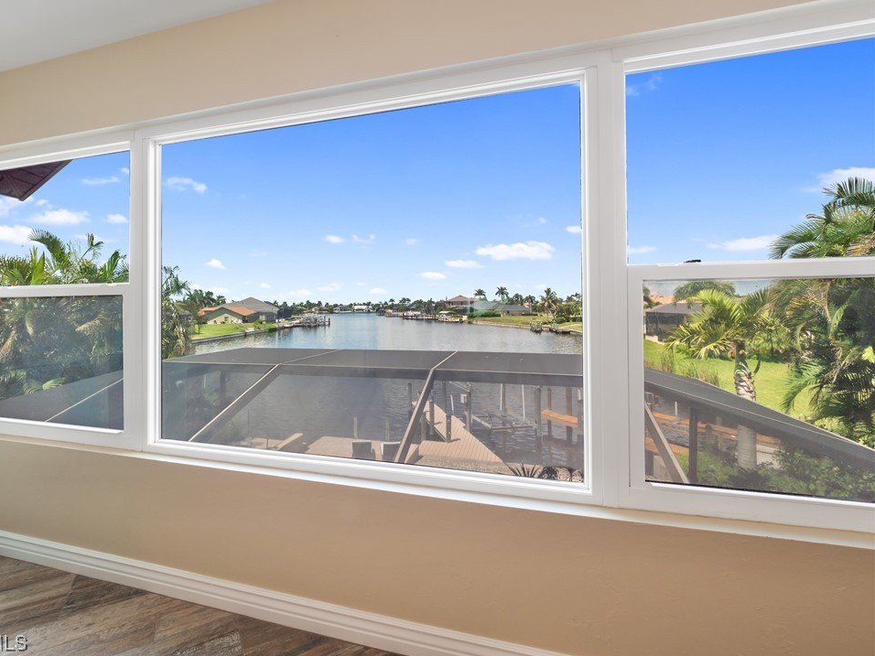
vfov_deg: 81.7
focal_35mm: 15
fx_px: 379
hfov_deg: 98.0
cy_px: 312
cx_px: 408
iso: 200
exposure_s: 1/10
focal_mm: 7
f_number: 7.1
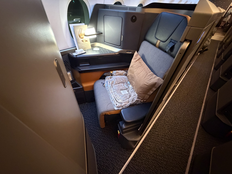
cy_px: 87
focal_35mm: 14
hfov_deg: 102.1
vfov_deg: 85.7
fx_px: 94
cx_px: 116
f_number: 2.2
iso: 1250
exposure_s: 1/38
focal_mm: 2.22
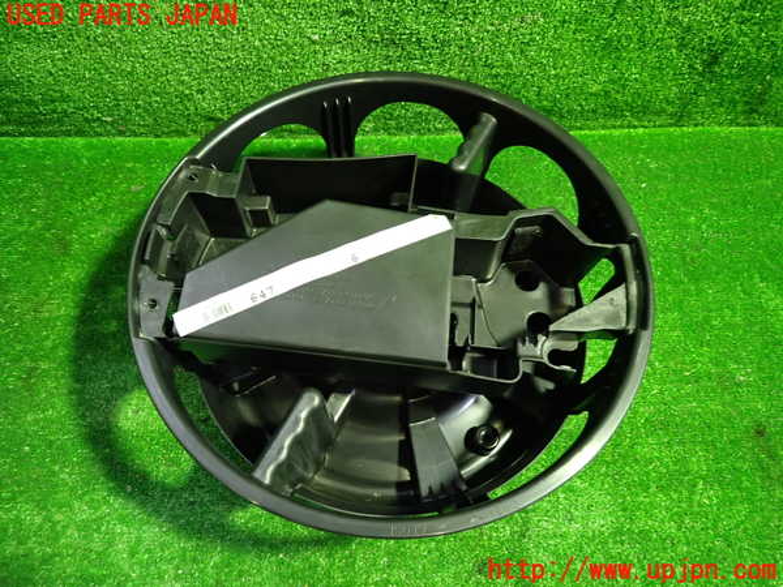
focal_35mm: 25
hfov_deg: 69.4
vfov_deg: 54.9
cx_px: 392
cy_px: 294
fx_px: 565
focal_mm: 4.5
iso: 400
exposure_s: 1/30
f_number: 2
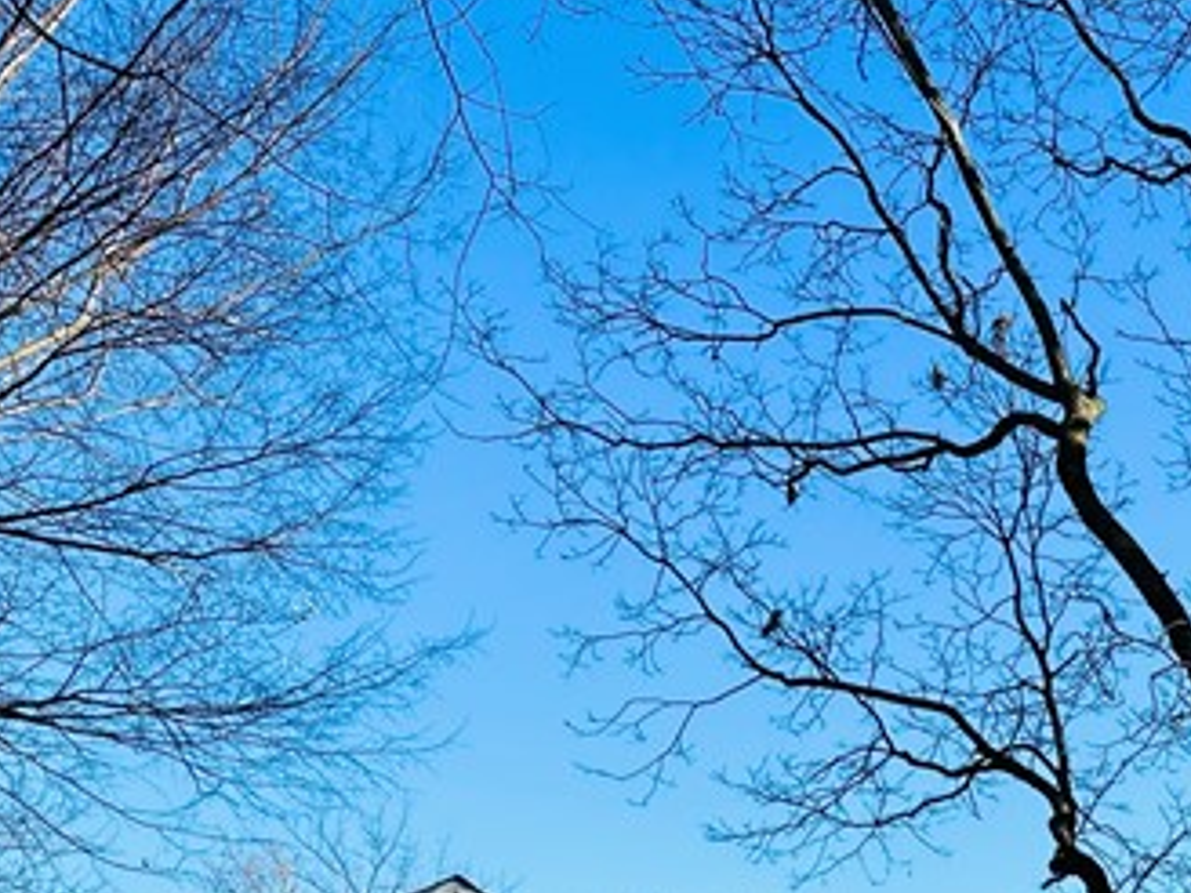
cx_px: 1289
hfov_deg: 24.4
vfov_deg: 17.7
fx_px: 2580
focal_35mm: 75
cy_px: 1321
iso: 80
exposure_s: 1/2252
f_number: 1.78
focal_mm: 6.86
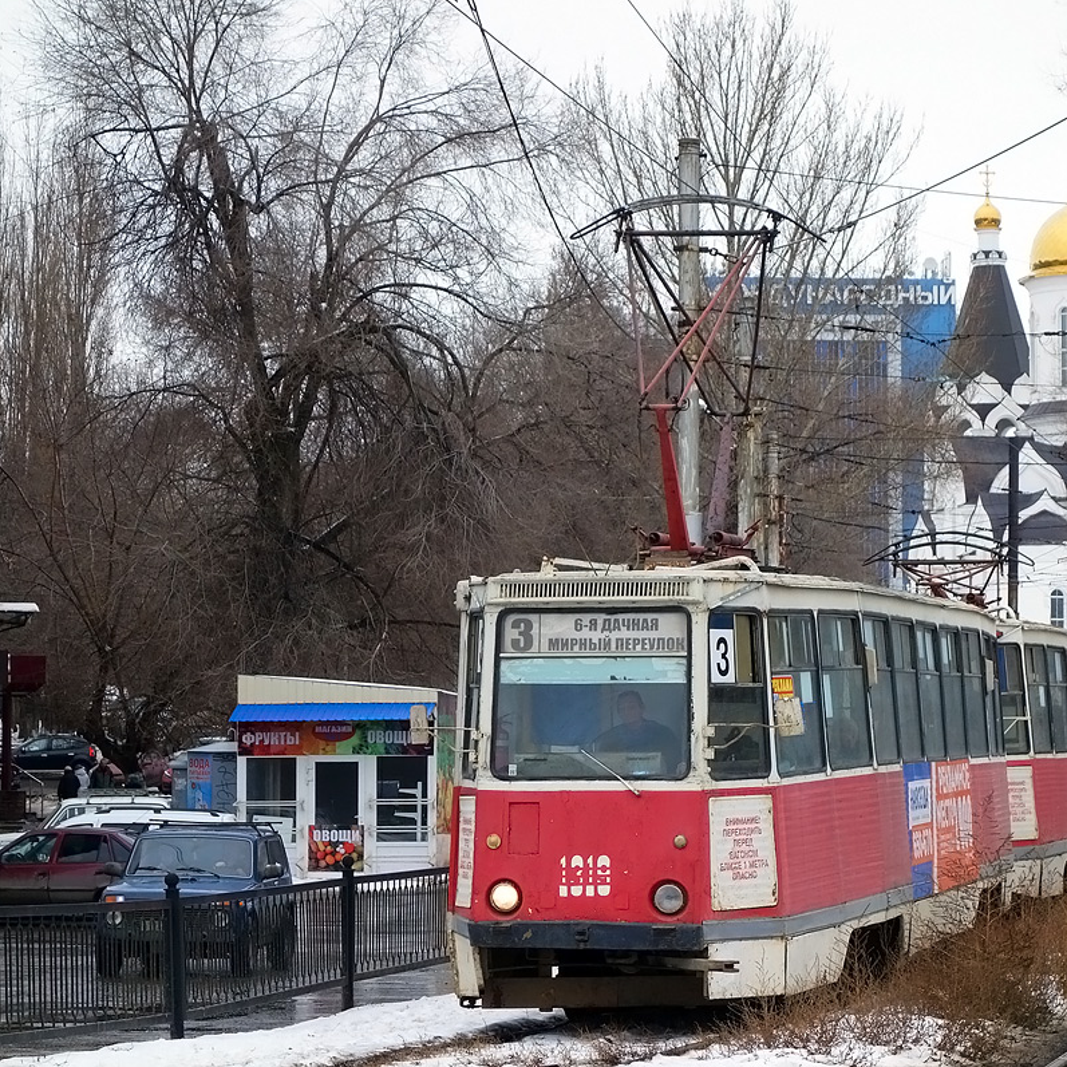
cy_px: 533
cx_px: 640
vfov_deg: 13.6
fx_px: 4464
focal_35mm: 128
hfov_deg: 13.6
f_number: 4.9
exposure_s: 1/500
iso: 400
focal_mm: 37.1
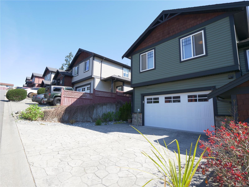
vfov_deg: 71.6
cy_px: 94
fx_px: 129
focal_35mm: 18
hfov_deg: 87.8
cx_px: 124
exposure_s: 1/250
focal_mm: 9
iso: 200
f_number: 5
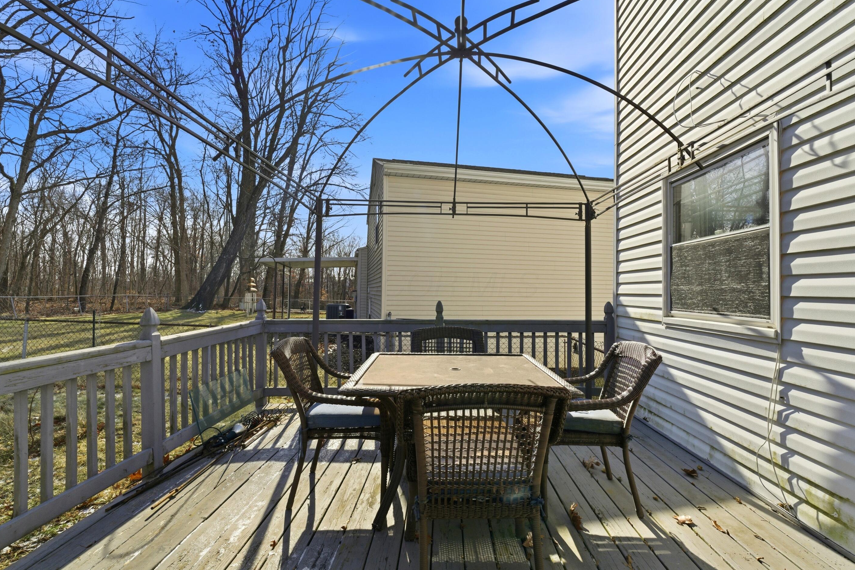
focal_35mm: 17
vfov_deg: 70.4
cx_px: 447
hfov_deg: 93.2
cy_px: 284
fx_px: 404
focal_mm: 16
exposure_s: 1/1250
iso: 400
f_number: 11
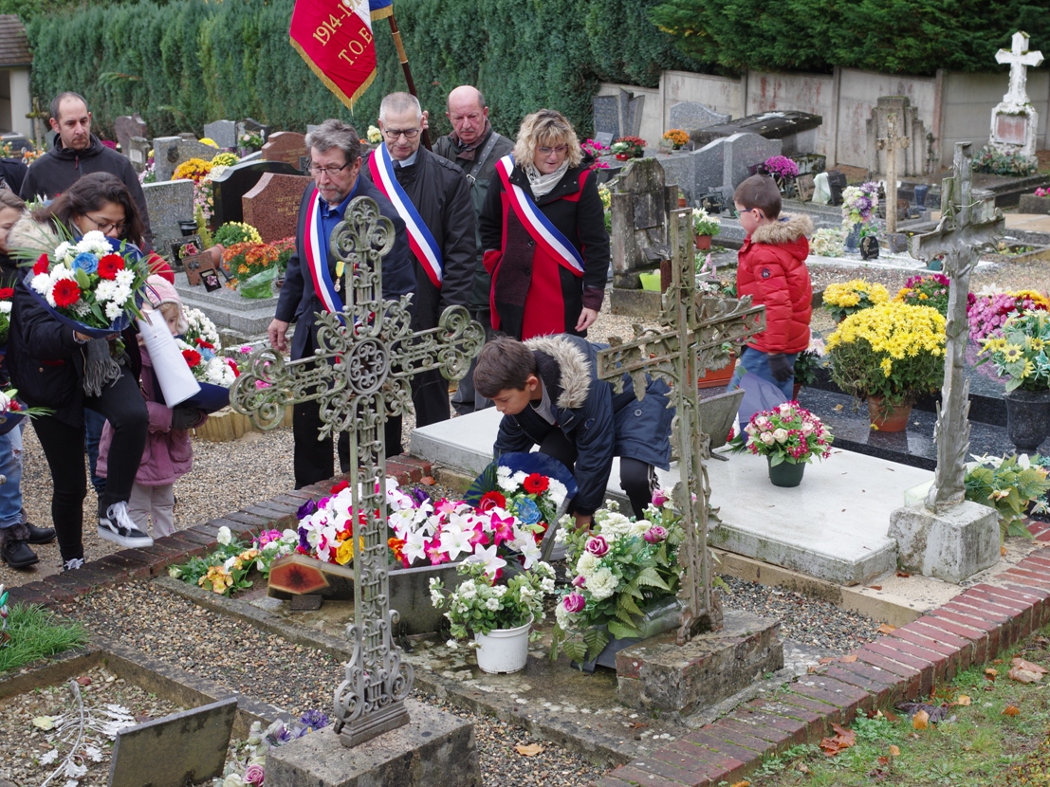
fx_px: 1729
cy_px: 395
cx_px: 539
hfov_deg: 33.8
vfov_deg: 25.7
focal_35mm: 57
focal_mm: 35
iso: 200
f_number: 6.3
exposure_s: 1/60
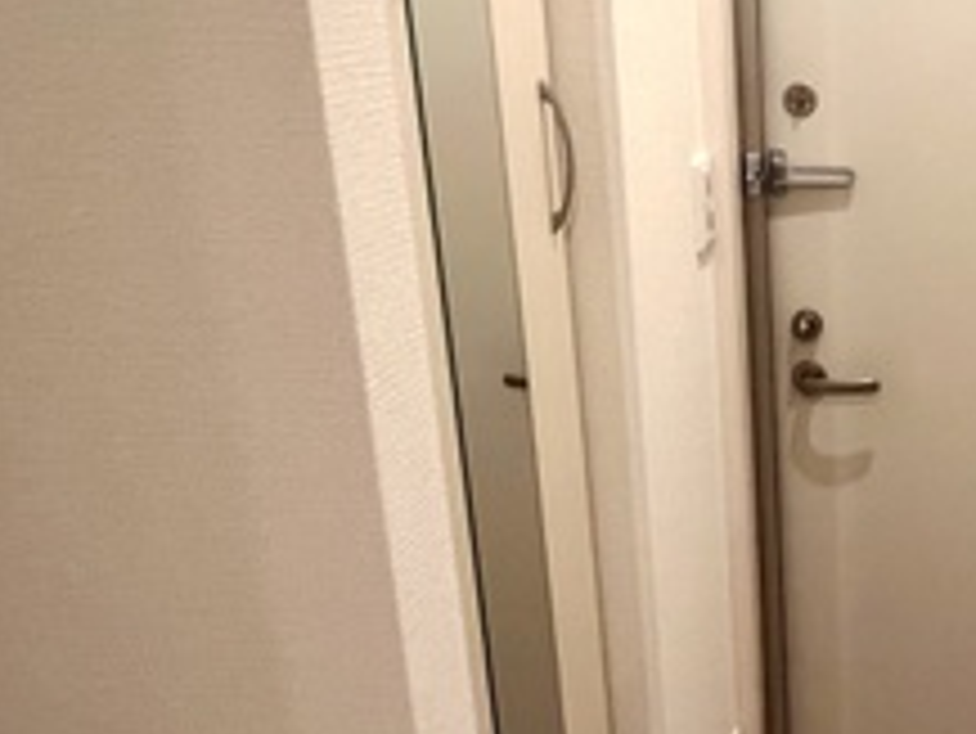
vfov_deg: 34.4
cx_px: 994
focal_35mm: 42
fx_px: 1185
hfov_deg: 39.1
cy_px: 376
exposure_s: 1/99
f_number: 1.8
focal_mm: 1.57
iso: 200
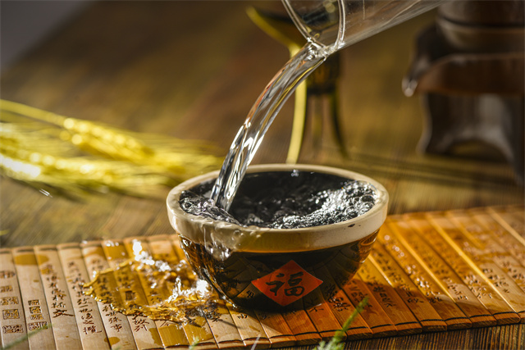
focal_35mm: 105
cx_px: 262
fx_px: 1531
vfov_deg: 13.0
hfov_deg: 19.5
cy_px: 175
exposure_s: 1/160
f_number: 7.1
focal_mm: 105
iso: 125
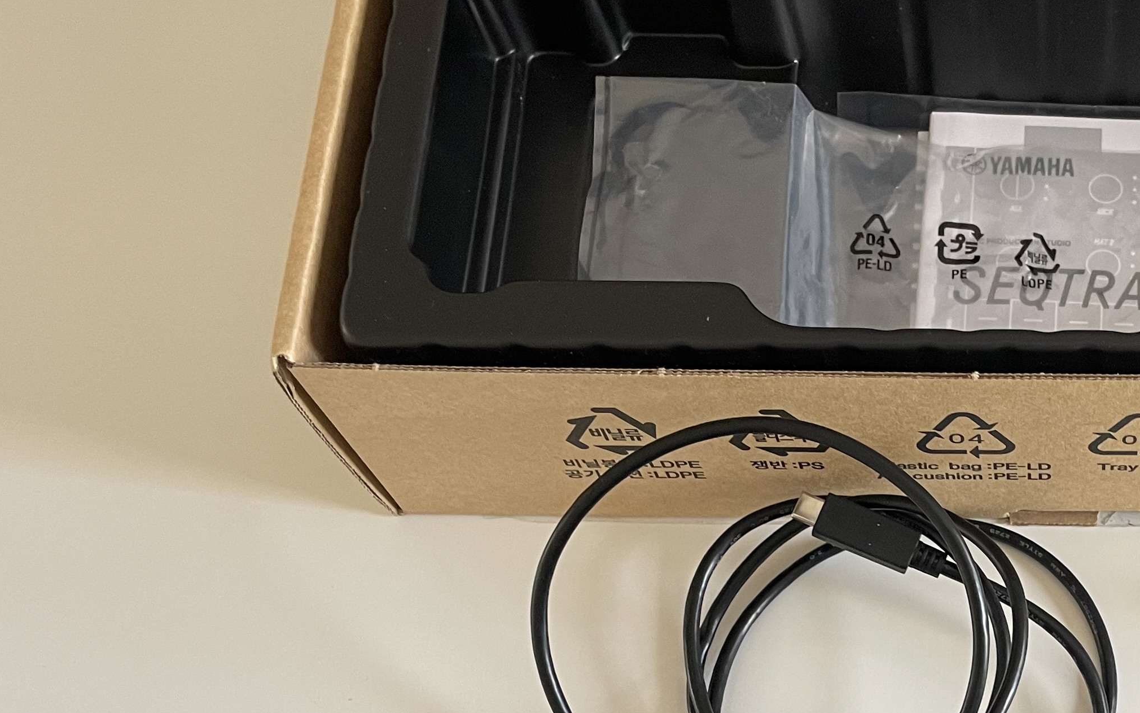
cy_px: 627
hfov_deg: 34.2
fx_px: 1709
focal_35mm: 55
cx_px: 1091
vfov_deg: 23.0
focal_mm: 4.2
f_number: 1.6
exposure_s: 1/50
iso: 80
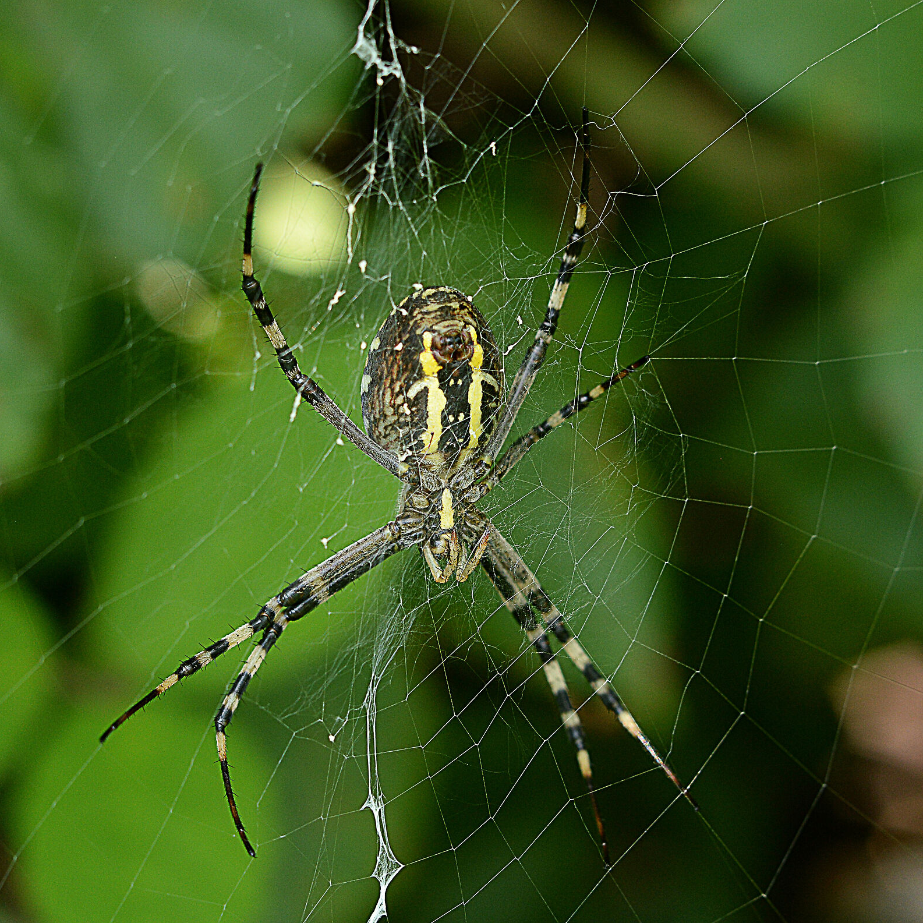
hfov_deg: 12.9
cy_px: 459
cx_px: 412
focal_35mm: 135
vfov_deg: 12.9
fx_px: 4073
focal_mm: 105
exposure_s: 1/320
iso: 1600
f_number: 8
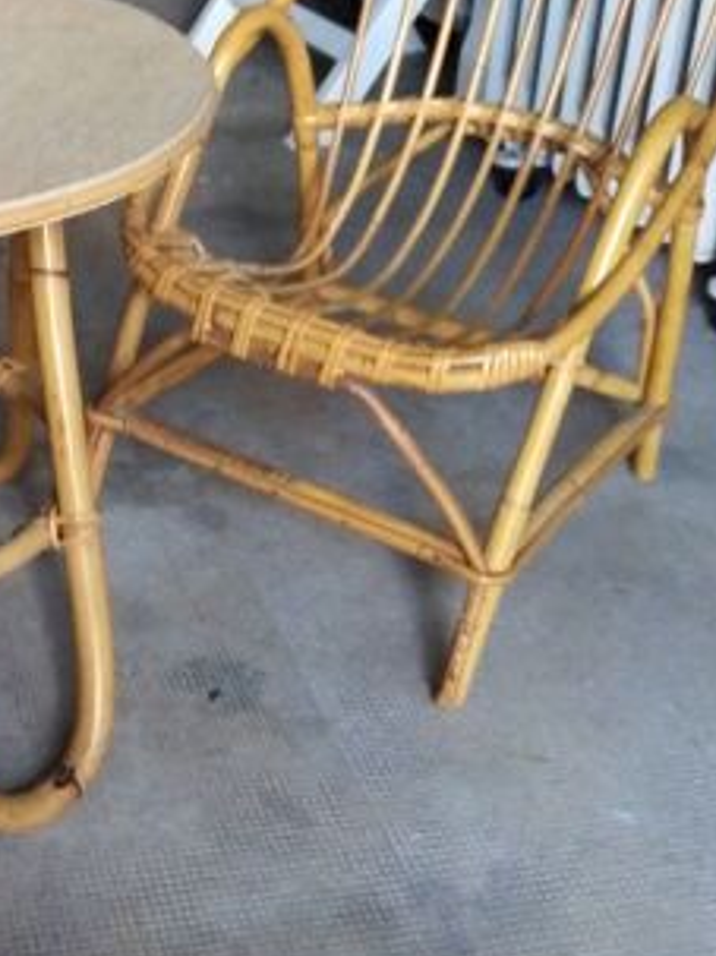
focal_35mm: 55
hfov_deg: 25.7
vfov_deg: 34.9
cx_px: 63
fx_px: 1518
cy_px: 445
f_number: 1.8
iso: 460
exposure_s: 1/25
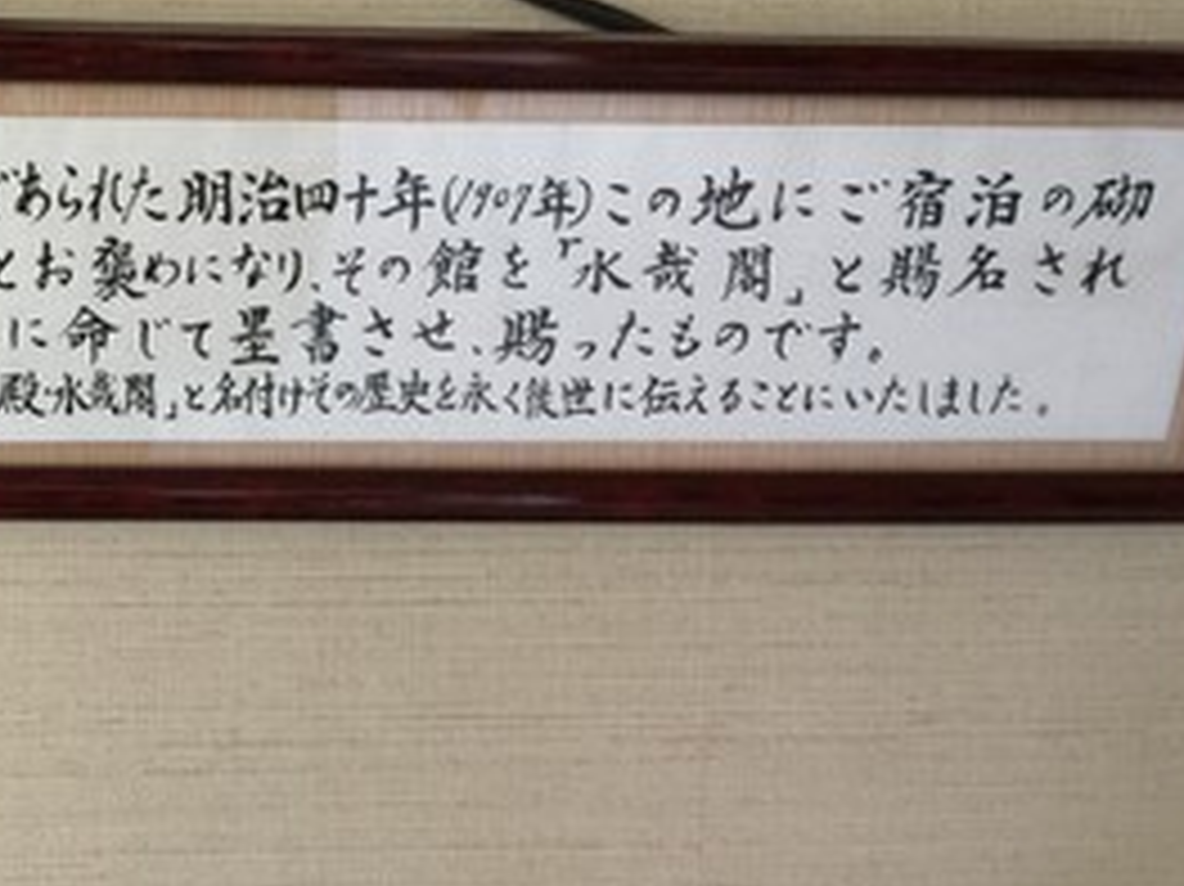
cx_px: 149
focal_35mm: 53
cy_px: 423
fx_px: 1812
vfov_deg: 27.5
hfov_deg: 34.4
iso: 50
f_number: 2.2
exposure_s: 1/30
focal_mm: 4.15
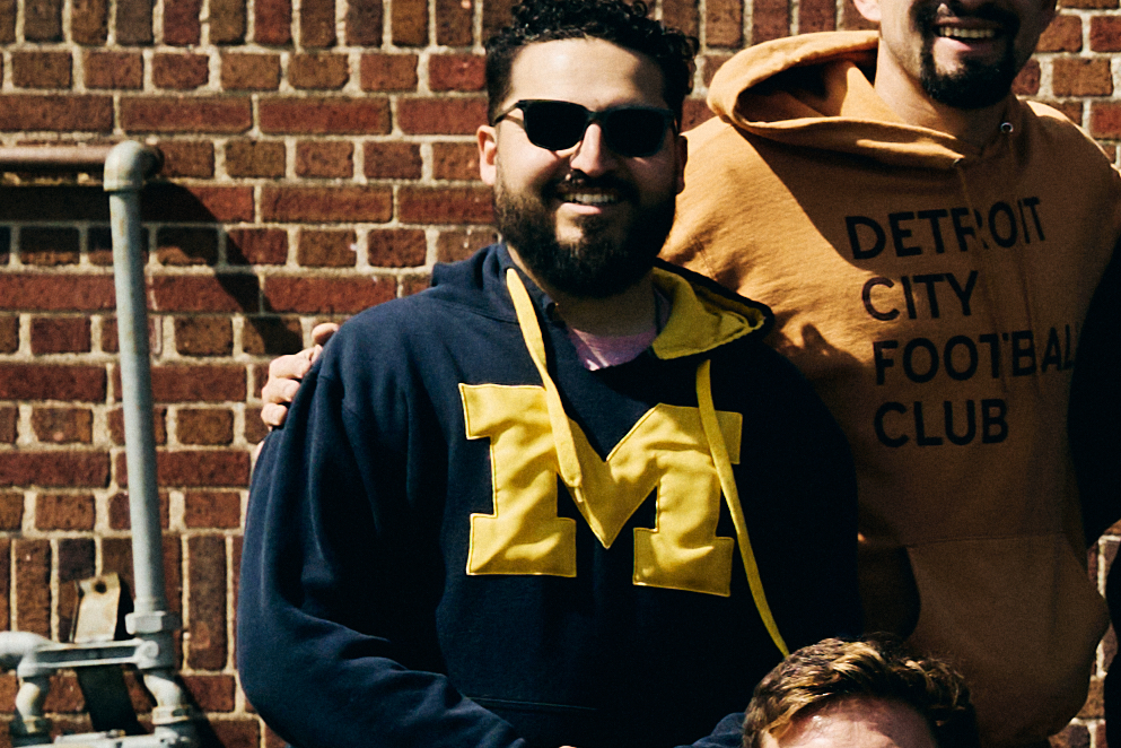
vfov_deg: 5.4
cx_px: 3257
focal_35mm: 254
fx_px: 7909
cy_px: 524
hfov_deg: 7.3
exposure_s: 1/2000
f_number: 5.6
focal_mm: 36
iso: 400
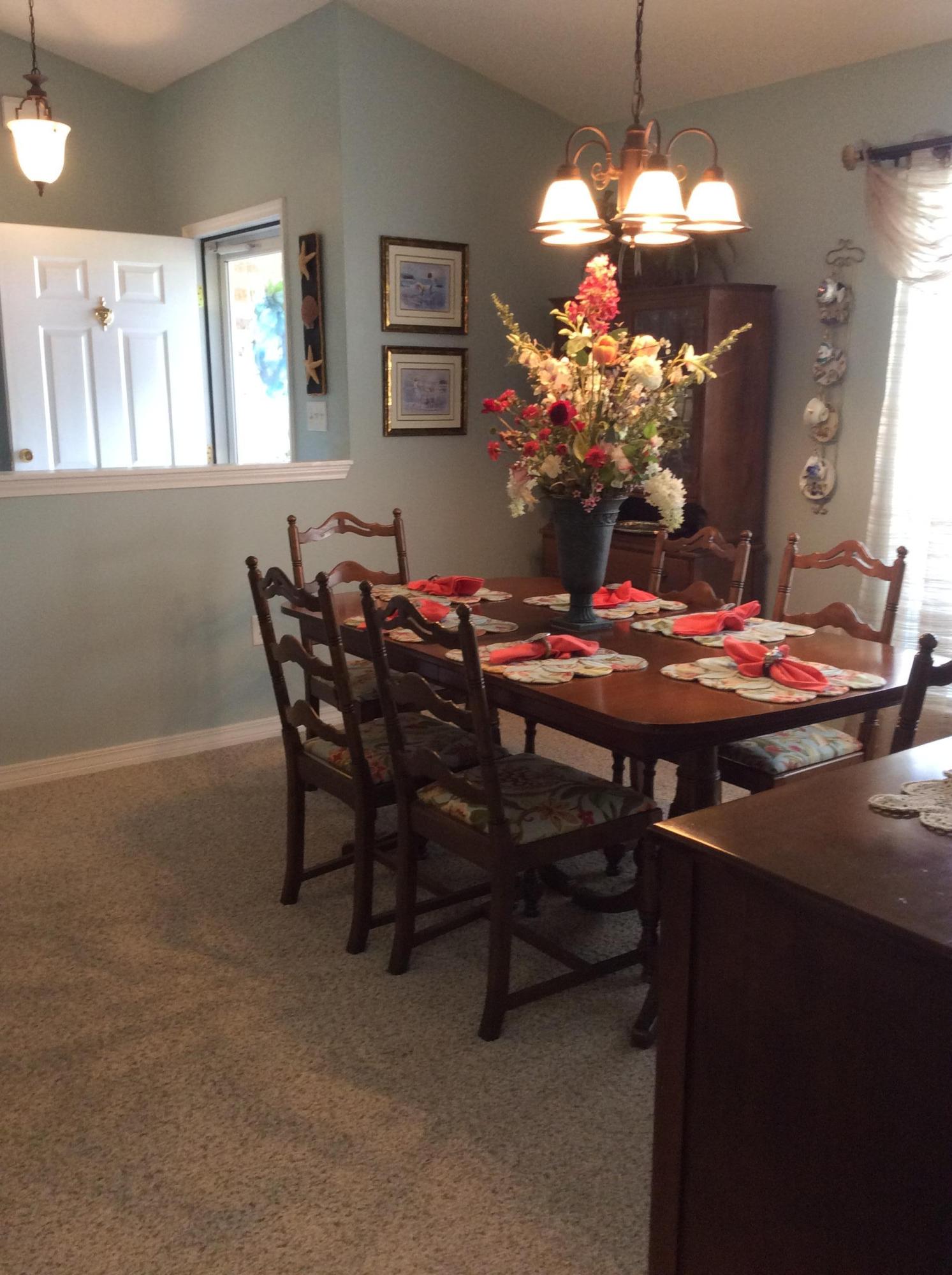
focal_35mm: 32
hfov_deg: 44.0
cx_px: 476
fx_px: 1177
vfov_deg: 56.9
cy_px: 638
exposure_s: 1/24
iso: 100
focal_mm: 3.3
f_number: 2.4
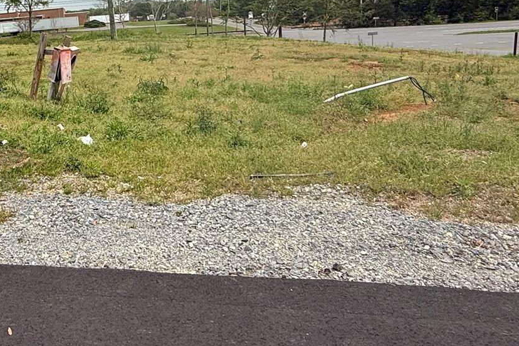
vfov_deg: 36.4
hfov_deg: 49.7
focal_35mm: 36
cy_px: 106
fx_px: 519
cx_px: 97
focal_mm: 2.22
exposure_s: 1/2611
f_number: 2.2
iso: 50
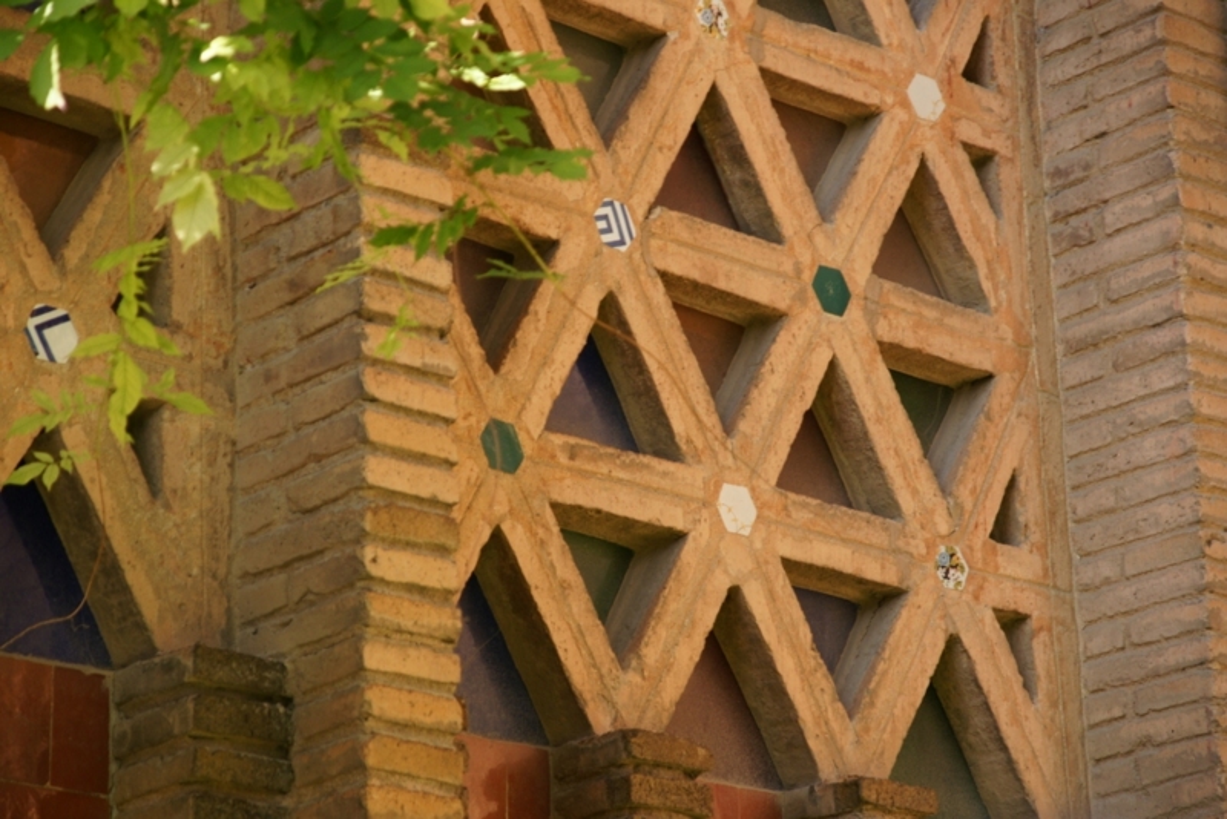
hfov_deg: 17.1
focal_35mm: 120
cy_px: 410
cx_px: 614
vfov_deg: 11.4
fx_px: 4091
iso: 200
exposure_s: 1/160
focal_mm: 80
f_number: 5
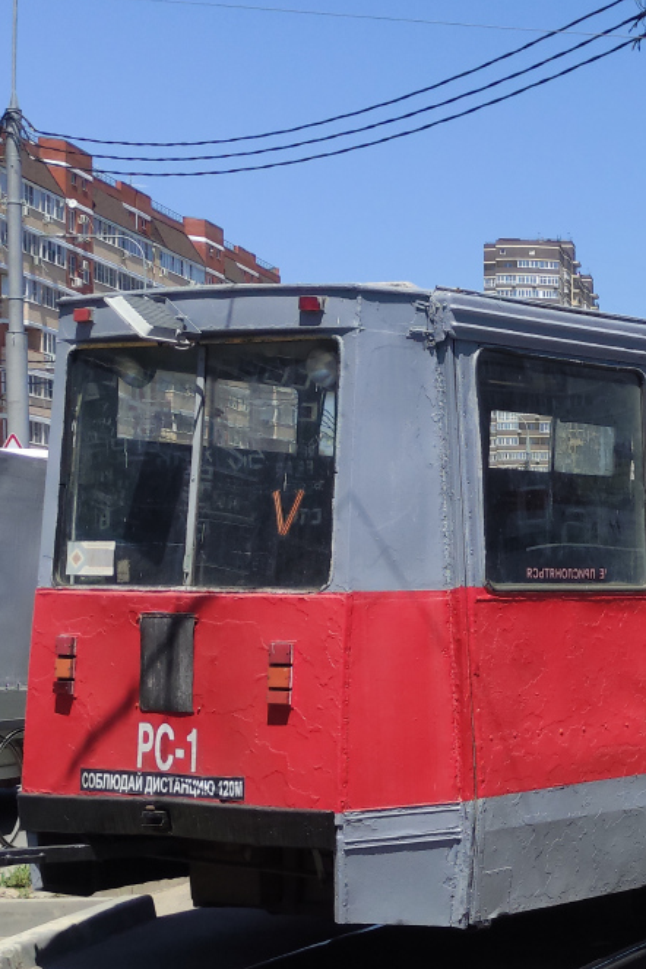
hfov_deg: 24.9
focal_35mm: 51
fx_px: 1373
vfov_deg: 38.6
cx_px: 687
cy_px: 365
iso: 100
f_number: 1.89
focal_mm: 5.43
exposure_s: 1/1368
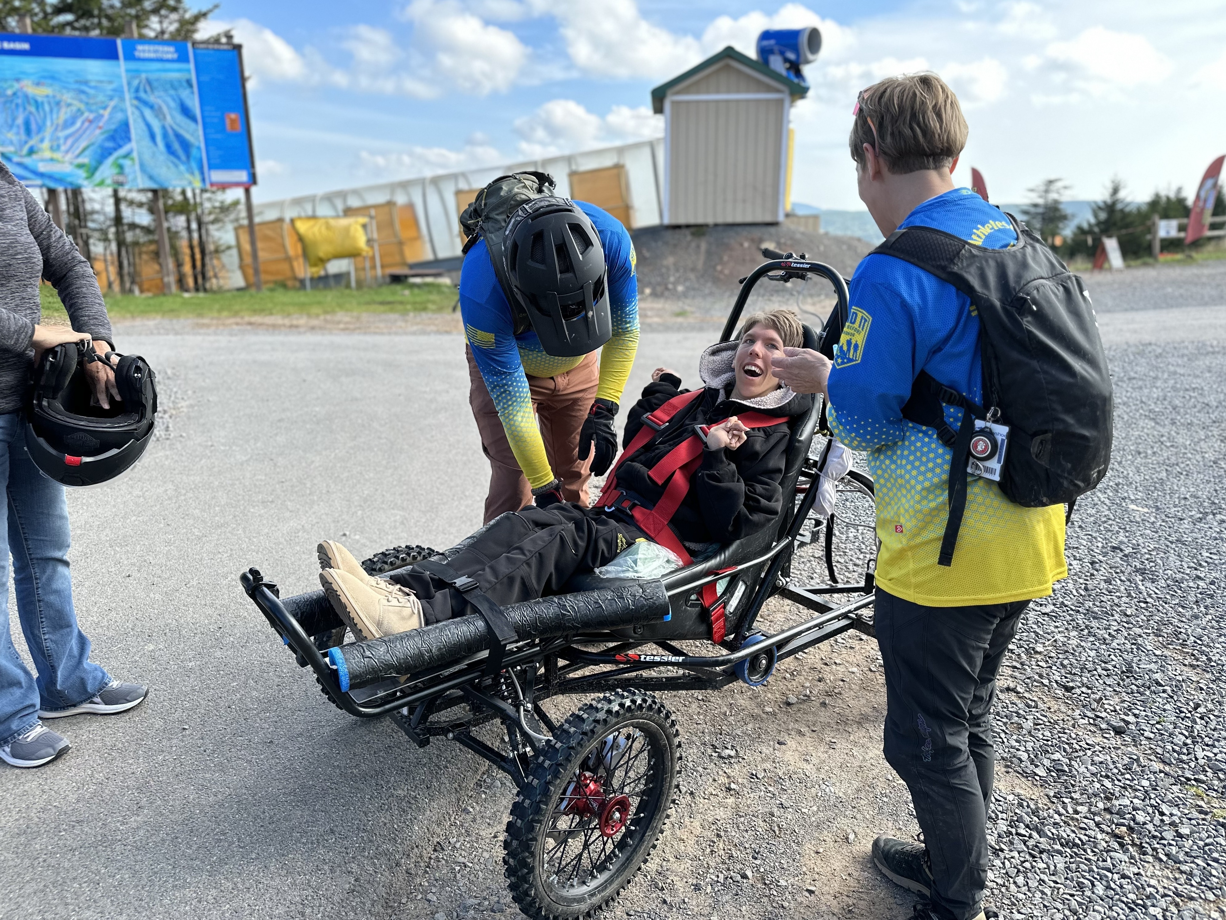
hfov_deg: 71.6
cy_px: 460
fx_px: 850
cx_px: 613
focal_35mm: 24
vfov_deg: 56.8
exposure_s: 1/1107
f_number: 1.78
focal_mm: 6.86
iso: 80
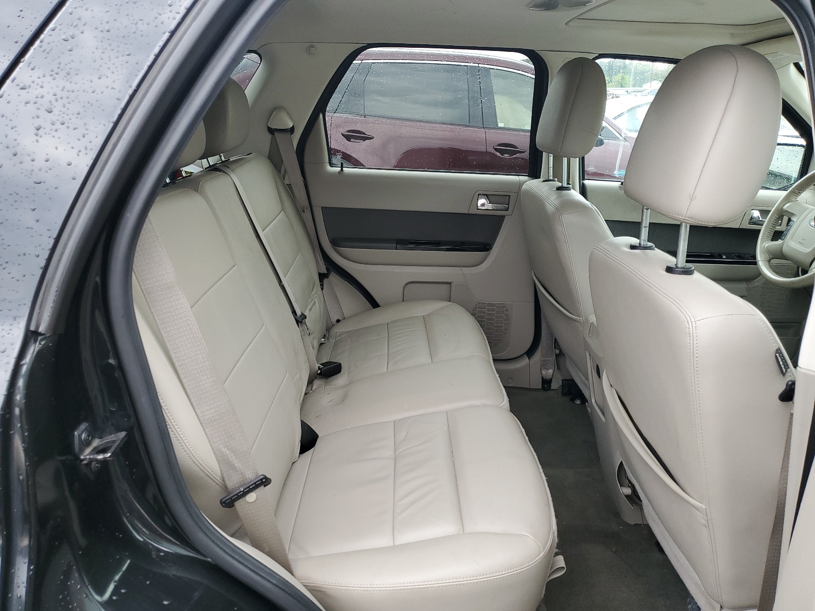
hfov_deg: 67.3
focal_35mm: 26
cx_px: 408
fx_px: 612
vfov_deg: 53.1
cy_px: 306
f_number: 1.5
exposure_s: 1/100
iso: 92
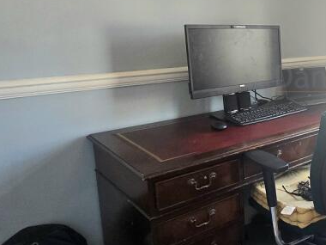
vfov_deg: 40.2
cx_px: 380
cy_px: 83
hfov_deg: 39.8
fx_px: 330
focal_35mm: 35
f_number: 2.2
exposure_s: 1/101
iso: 100
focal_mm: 2.2
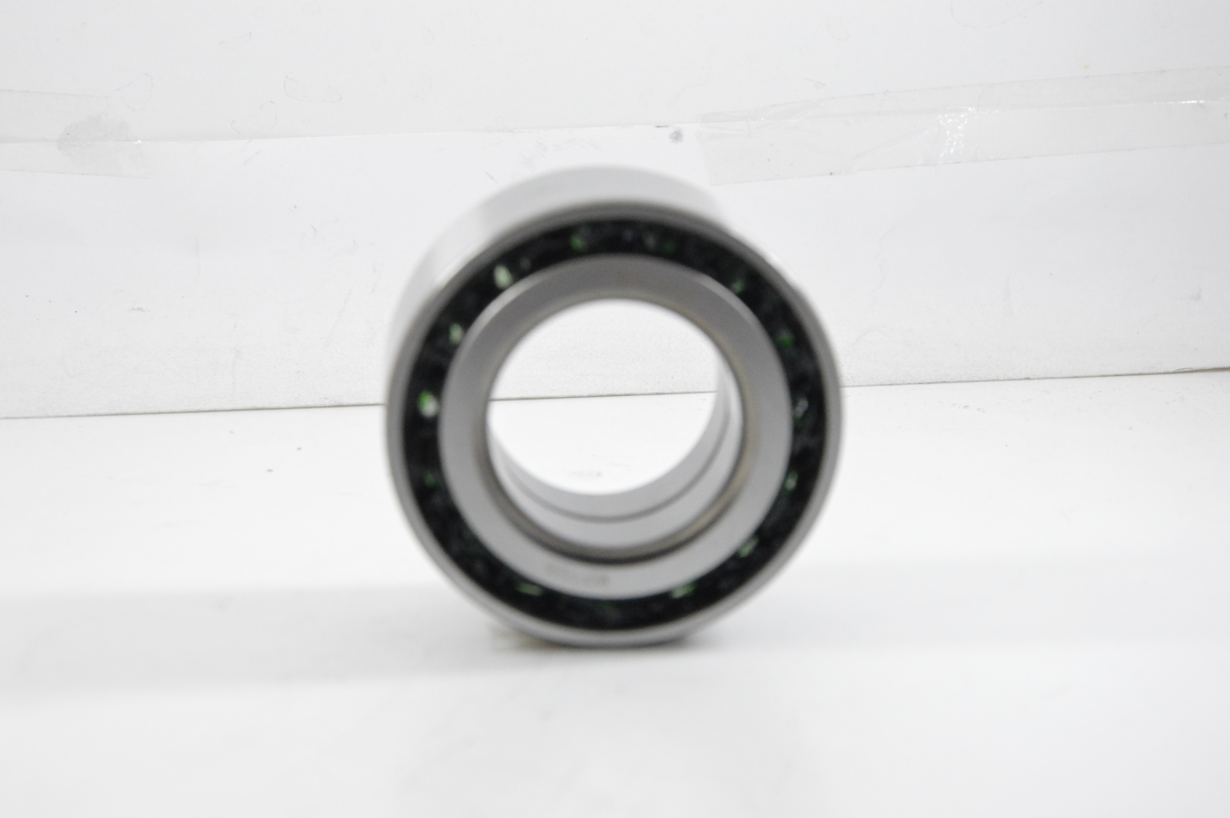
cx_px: 615
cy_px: 409
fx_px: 2663
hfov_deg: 26.0
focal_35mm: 78
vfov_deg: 17.5
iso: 3200
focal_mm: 52
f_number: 7.1
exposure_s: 1/100
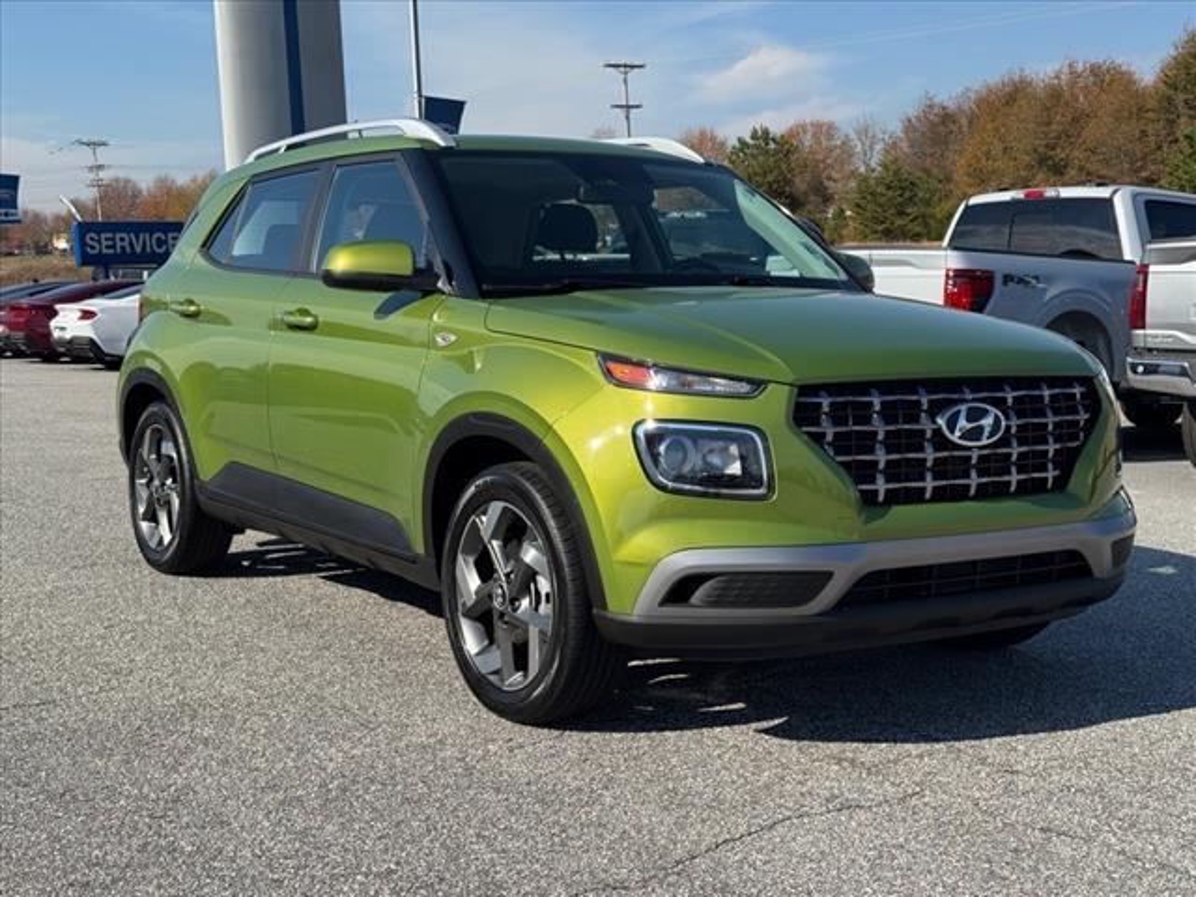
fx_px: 1658
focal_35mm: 48
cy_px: 448
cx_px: 598
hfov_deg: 39.7
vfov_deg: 30.3
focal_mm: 6.76
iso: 64
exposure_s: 1/4310
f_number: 1.78
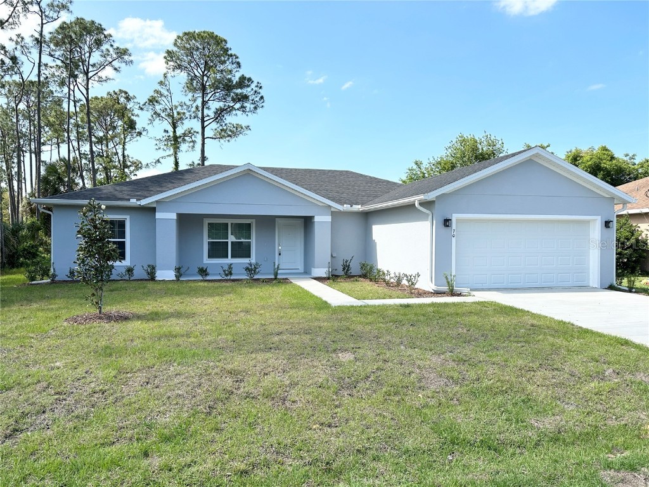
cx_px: 324
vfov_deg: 56.8
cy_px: 244
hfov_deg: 71.6
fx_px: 450
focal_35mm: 24
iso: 80
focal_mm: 6.86
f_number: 1.78
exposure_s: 1/3247
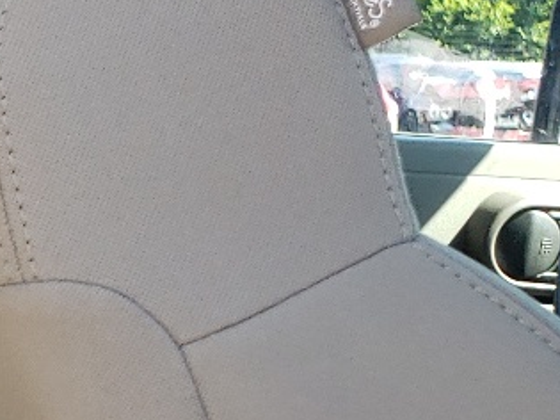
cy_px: 758
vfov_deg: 10.5
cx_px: -432
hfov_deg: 13.5
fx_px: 2135
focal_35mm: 132
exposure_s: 1/263
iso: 50
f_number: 1.5
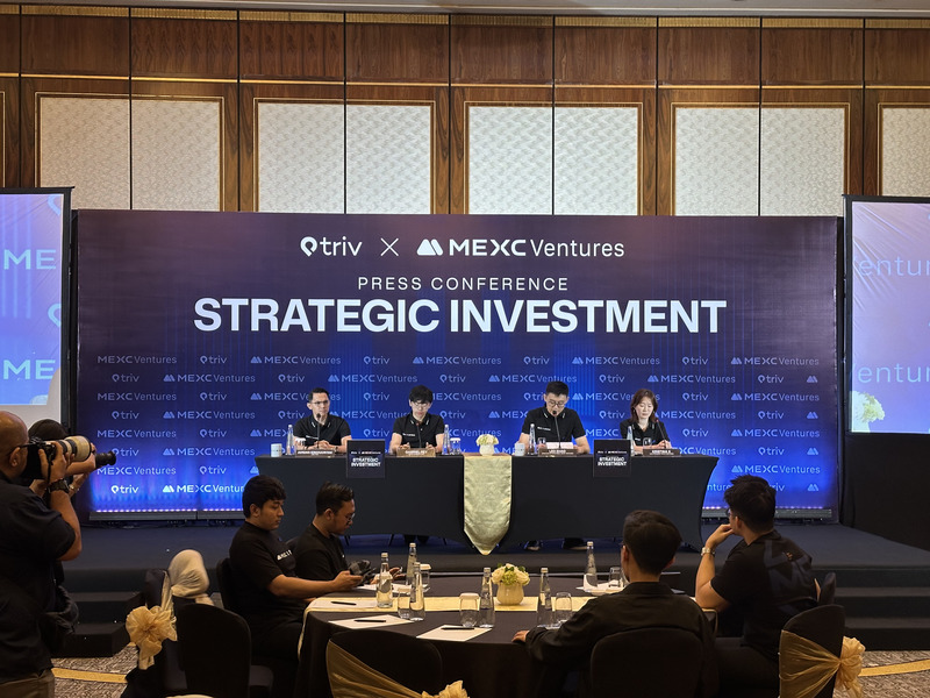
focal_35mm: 48
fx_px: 1290
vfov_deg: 30.3
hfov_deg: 39.7
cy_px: 349
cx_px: 465
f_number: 1.78
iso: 125
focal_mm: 6.86
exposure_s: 1/50
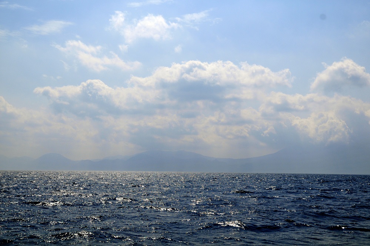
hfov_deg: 41.2
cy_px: 123
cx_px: 185
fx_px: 493
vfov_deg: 28.0
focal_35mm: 48
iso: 250
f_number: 6.3
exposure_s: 1/5000
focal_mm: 32
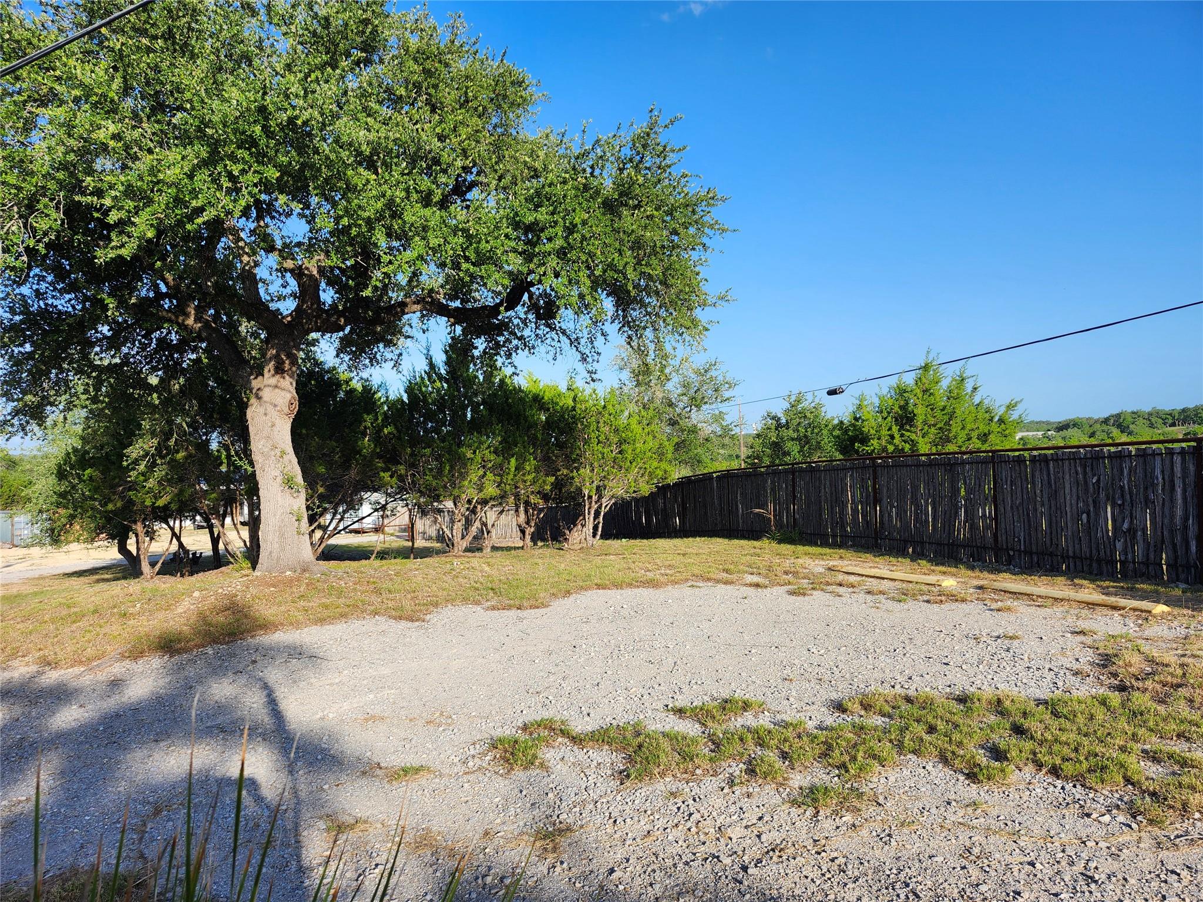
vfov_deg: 58.9
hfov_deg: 73.9
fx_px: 799
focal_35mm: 23
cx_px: 602
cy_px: 451
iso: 25
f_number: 1.8
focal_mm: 5.54
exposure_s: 1/973
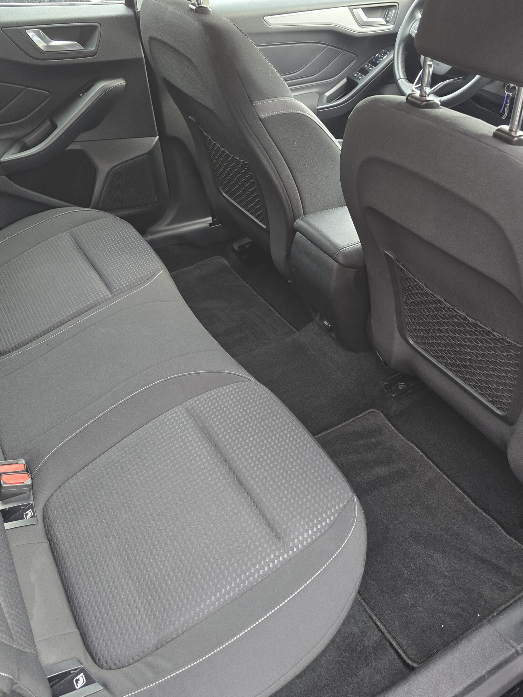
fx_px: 584
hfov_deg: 48.2
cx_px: 240
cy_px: 322
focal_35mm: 29
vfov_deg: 61.6
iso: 200
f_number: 1.7
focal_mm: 6.3
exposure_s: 1/100
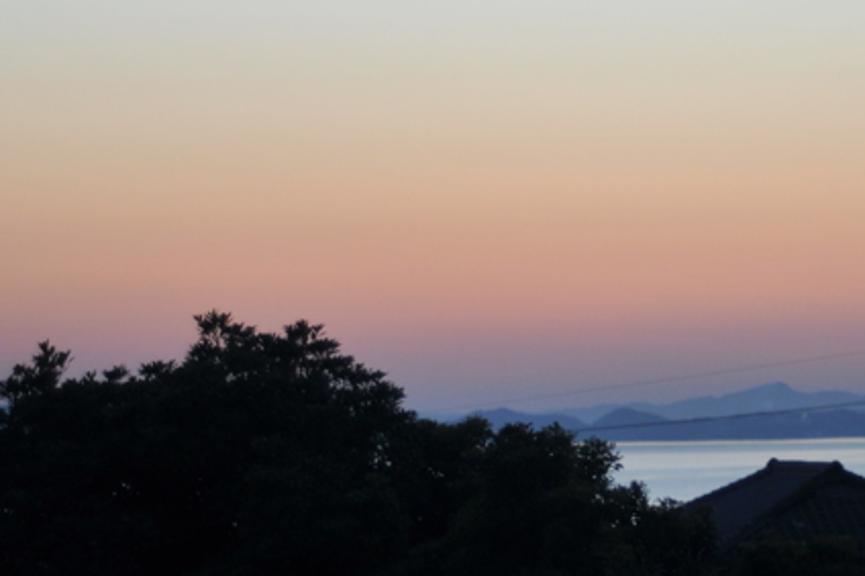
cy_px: 163
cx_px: 690
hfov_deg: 11.3
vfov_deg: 7.6
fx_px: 4346
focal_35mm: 181
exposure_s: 1/500
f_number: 1.8
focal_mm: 50
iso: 250
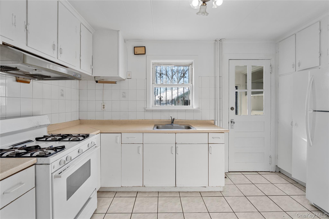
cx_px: 164
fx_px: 146
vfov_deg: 73.7
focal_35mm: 16
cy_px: 110
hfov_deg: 96.7
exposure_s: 1/5
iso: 125
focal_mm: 16
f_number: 7.1
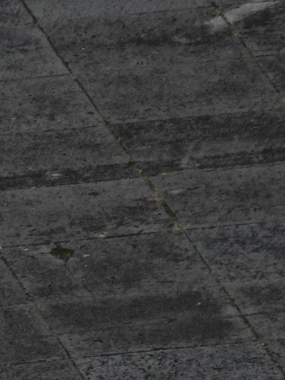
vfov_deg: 1.1
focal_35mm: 1736
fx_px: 19051
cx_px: -150
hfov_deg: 0.9
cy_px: 435
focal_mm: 72
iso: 80
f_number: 3.3
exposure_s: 1/250
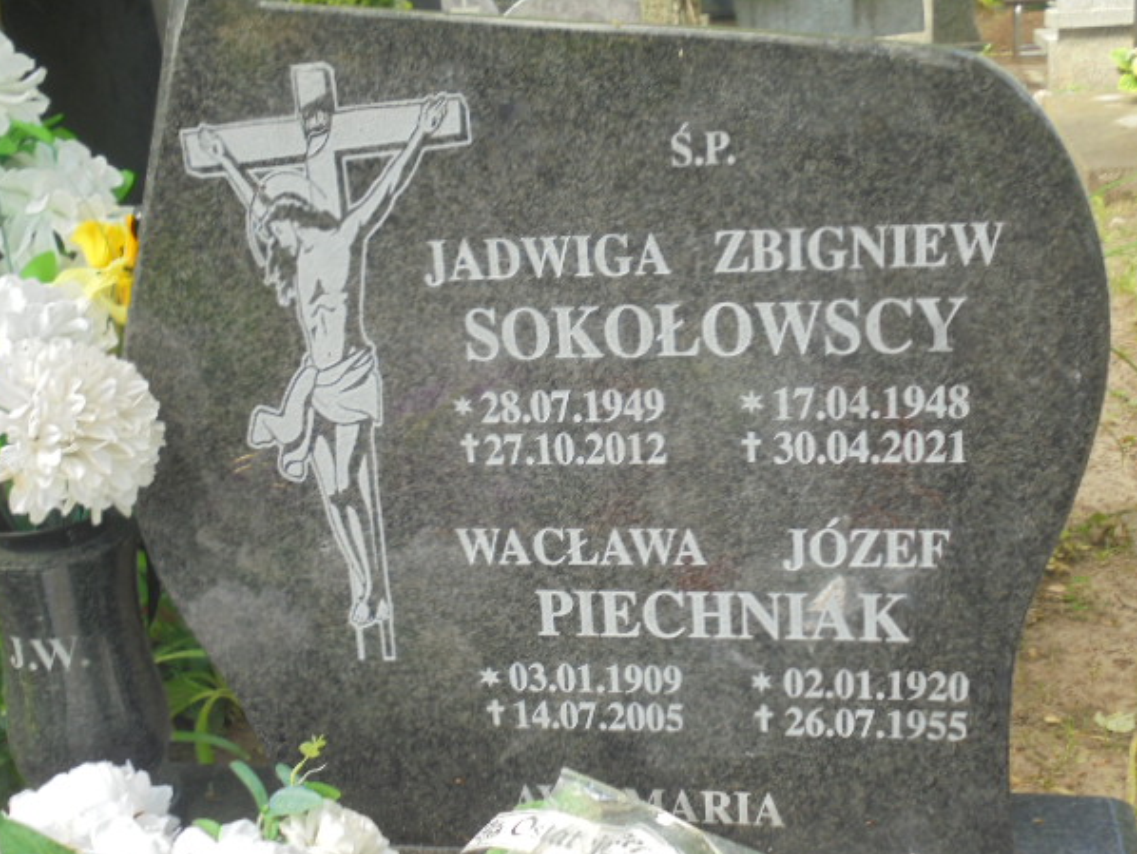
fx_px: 1512
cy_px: 455
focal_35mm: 46
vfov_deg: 31.5
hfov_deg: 41.2
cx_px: 557
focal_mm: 7.8
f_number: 4.5
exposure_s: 1/60
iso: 100
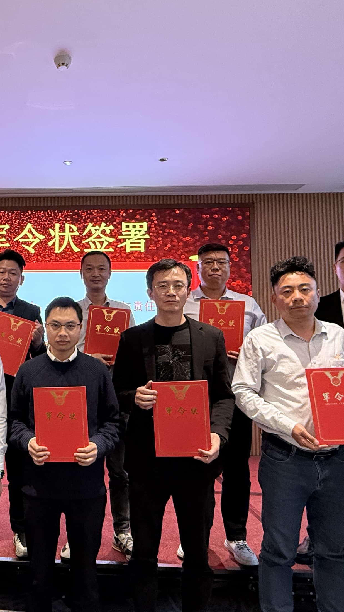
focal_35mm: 28
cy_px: 309
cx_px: 40
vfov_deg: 67.9
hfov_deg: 38.8
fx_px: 454
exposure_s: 1/60
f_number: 2.2
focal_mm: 2.22
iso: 400
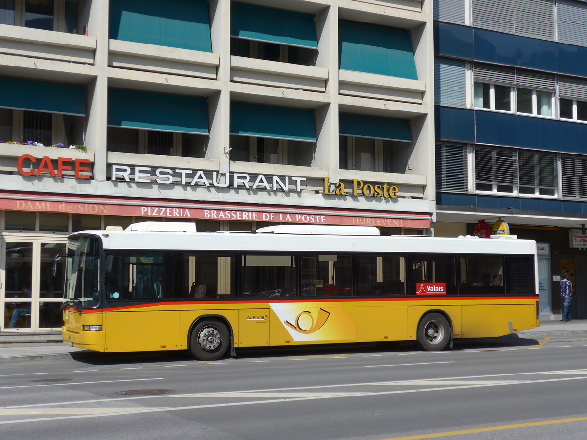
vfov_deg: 26.6
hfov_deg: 34.9
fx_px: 933
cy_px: 220
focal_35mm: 55
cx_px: 294
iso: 80
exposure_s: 1/2000
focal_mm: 11.3
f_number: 3.4
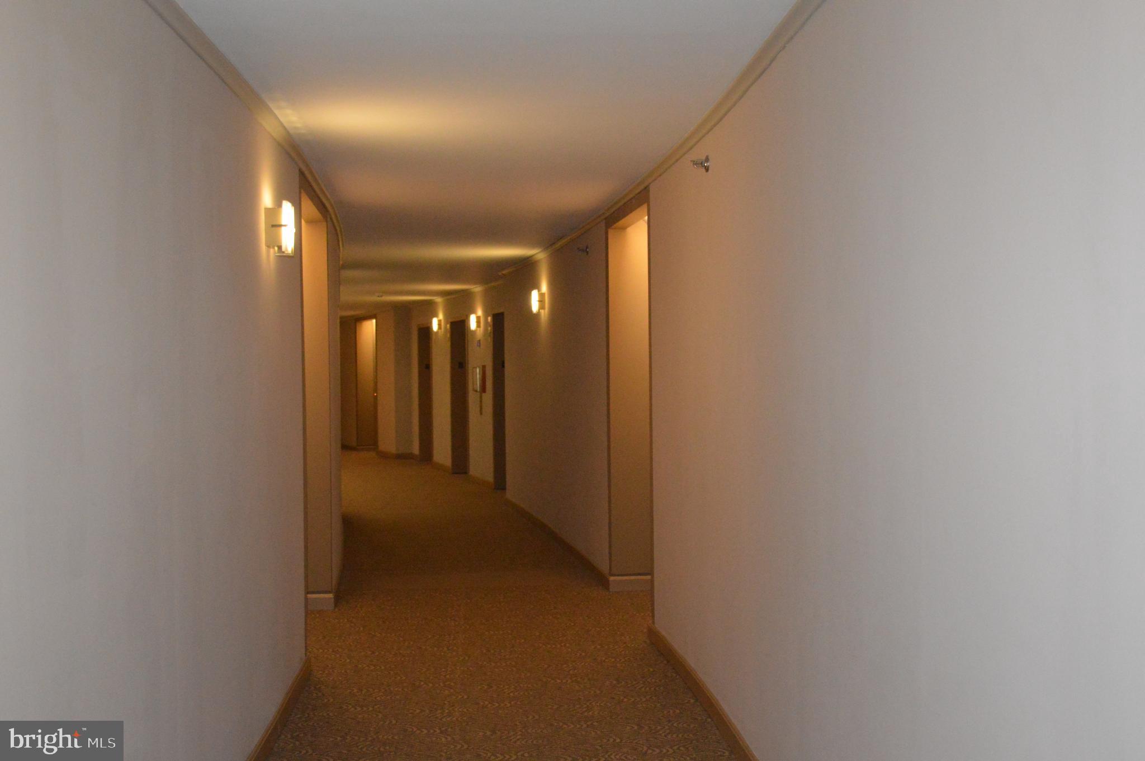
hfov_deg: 49.6
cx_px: 572
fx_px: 1239
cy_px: 380
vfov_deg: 34.1
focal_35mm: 39
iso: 3200
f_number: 4.2
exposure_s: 1/60
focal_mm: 26
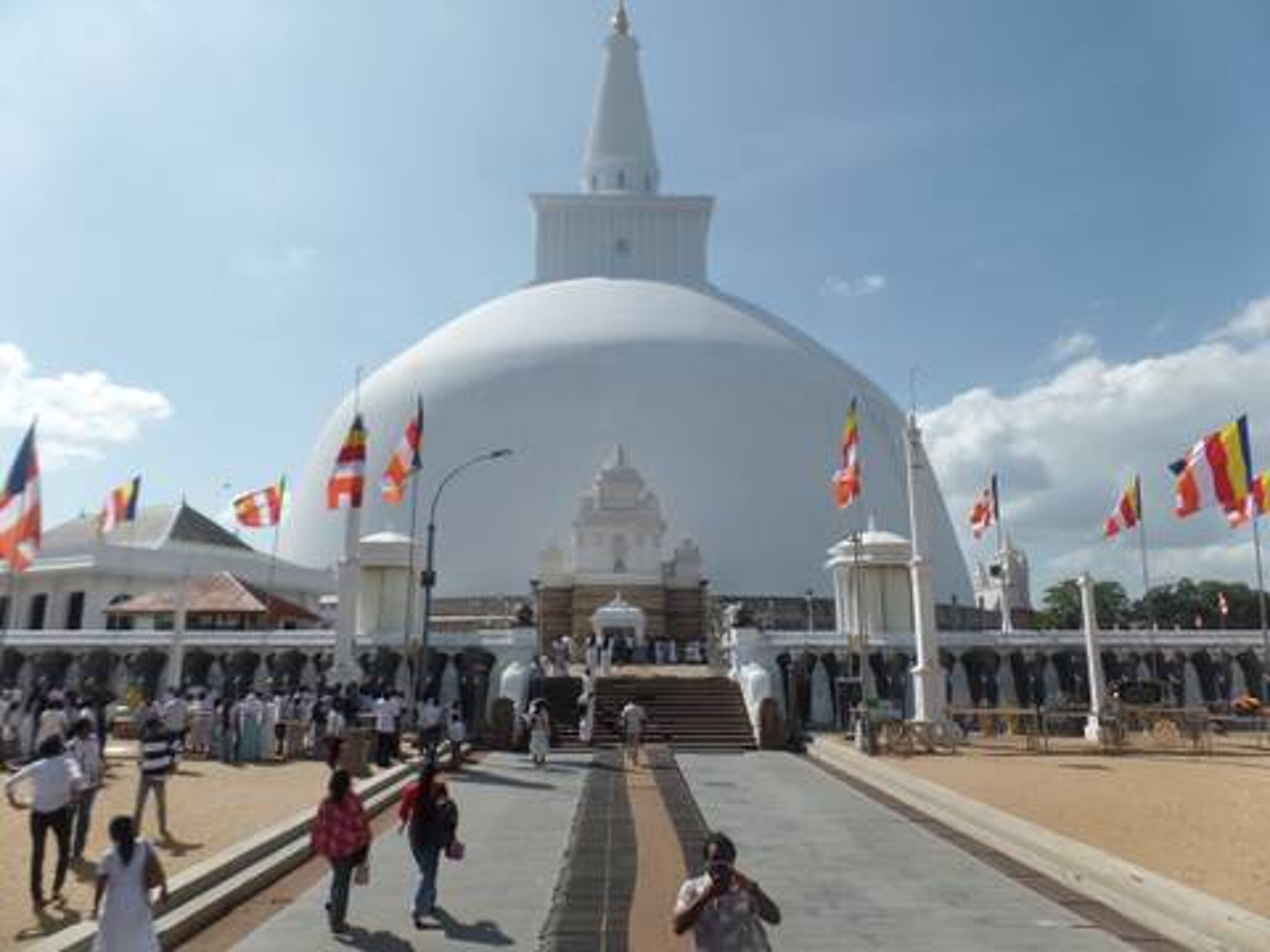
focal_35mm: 23
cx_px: 635
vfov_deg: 58.9
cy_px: 476
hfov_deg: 73.9
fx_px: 844
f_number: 3.5
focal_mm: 4.1
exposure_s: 1/1500
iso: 80
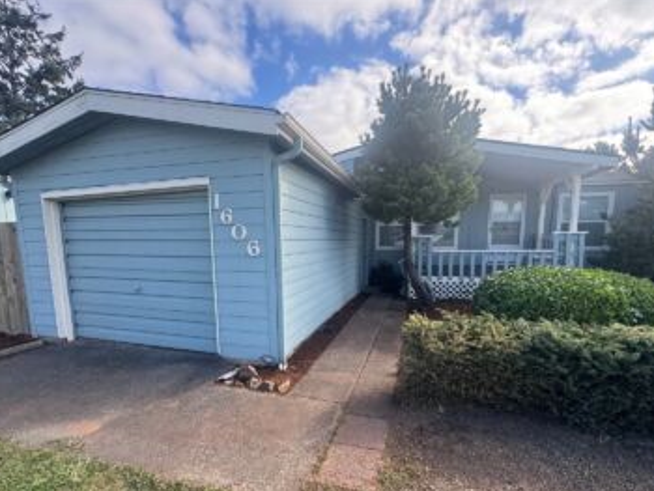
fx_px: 302
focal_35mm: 16
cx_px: 338
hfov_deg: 94.4
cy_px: 274
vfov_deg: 77.9
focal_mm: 2.22
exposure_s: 1/366
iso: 40
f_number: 2.2
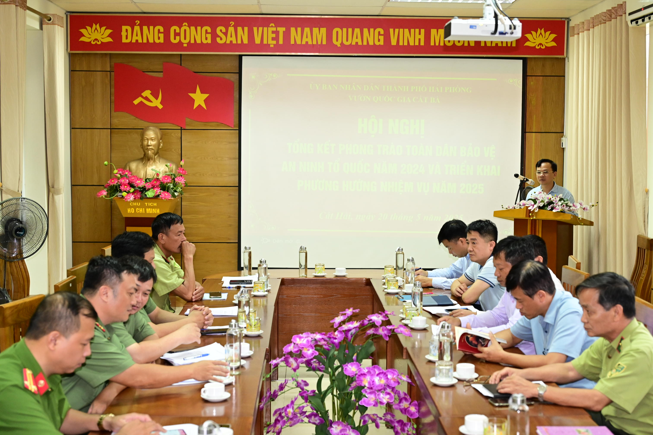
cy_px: 218
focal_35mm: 50
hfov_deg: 39.6
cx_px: 326
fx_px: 907
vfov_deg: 27.0
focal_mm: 50
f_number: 4
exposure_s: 1/100
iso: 2500
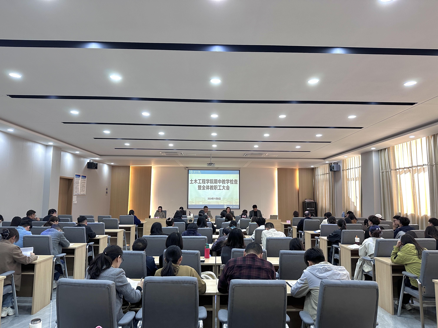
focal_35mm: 24
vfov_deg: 56.8
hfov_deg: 71.6
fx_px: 304
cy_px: 164
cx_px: 219
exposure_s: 1/100
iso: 200
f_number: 1.78
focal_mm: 6.86
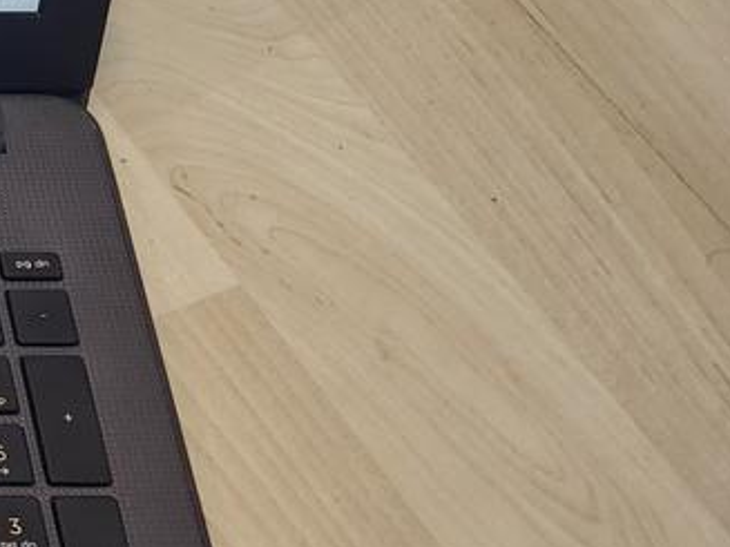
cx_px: -688
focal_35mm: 90
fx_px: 1897
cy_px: 132
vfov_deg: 16.3
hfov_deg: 16.8
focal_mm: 5.4
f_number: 1.8
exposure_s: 1/120
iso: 160
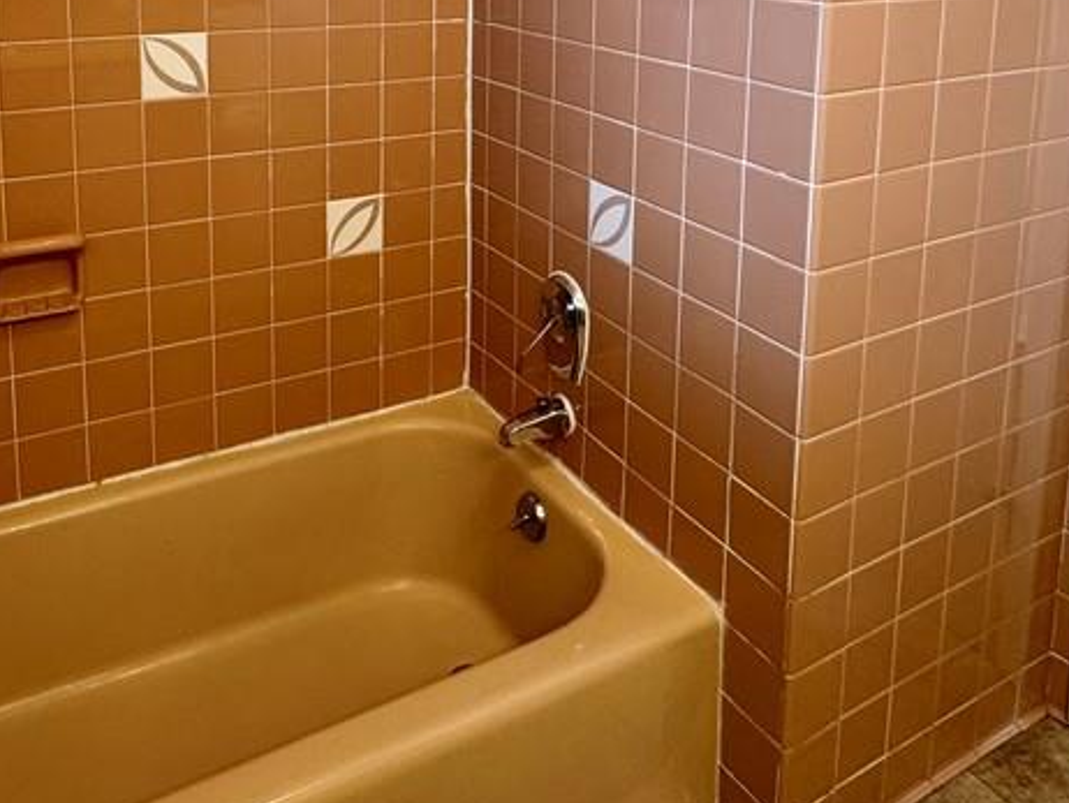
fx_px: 958
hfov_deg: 57.9
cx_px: 437
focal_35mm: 31
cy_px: 37
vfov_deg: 40.9
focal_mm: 2.22
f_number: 2.2
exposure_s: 1/60
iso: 160
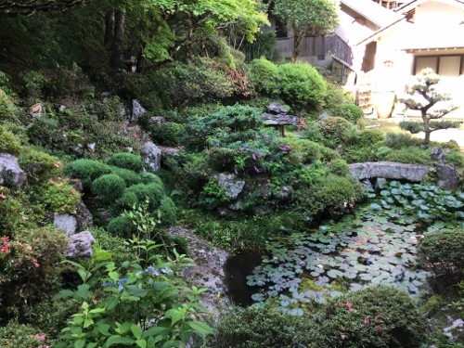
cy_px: 174
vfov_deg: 48.2
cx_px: 232
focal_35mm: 29
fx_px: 389
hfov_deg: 61.7
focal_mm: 4.15
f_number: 2.2
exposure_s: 1/40
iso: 25
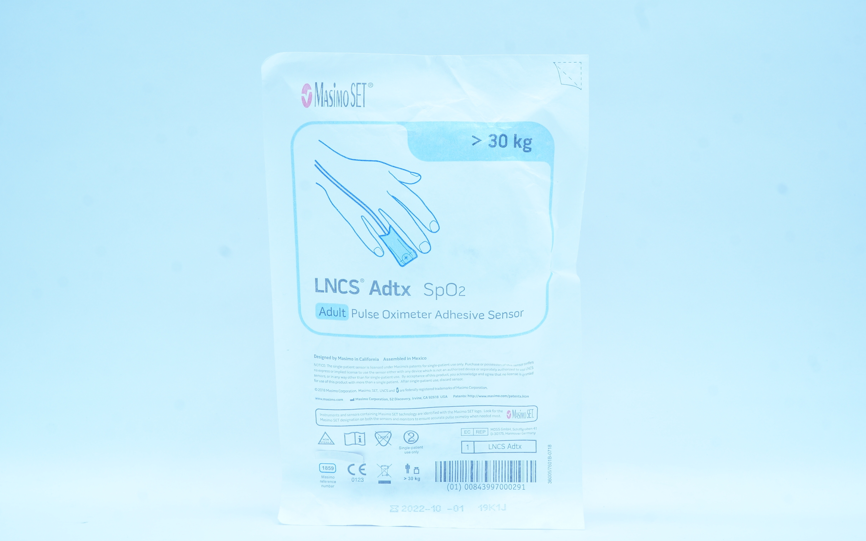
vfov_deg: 34.4
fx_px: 873
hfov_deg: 52.7
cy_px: 283
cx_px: 431
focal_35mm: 37
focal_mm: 24
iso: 400
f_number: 13
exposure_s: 1/13
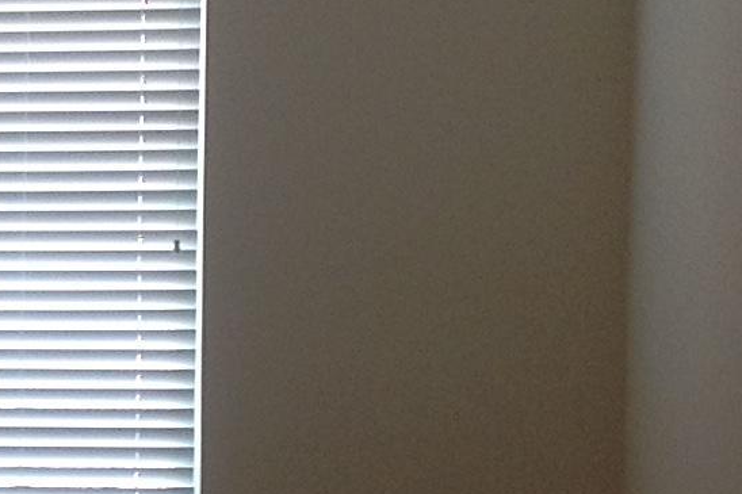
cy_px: 434
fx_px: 3544
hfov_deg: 11.4
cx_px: -385
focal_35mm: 172
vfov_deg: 8.0
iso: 64
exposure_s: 1/40
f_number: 2.4
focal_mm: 4.28
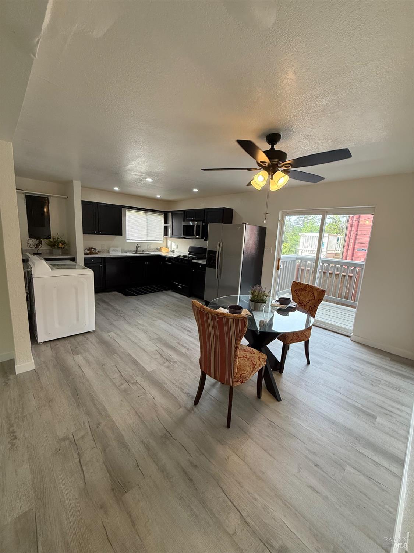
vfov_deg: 102.1
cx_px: 207
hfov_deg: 85.7
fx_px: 223
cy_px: 276
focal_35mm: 14
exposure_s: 1/120
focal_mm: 2.22
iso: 125
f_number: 2.2
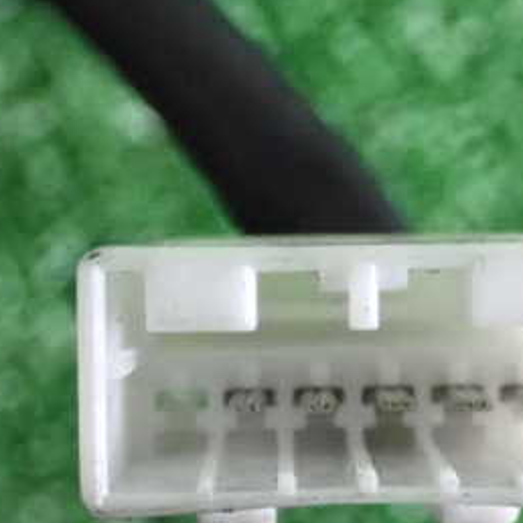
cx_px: 383
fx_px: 1897
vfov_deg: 15.6
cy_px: 365
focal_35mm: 111
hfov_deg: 15.6
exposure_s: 1/200
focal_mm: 9.65
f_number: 3.3
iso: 5000
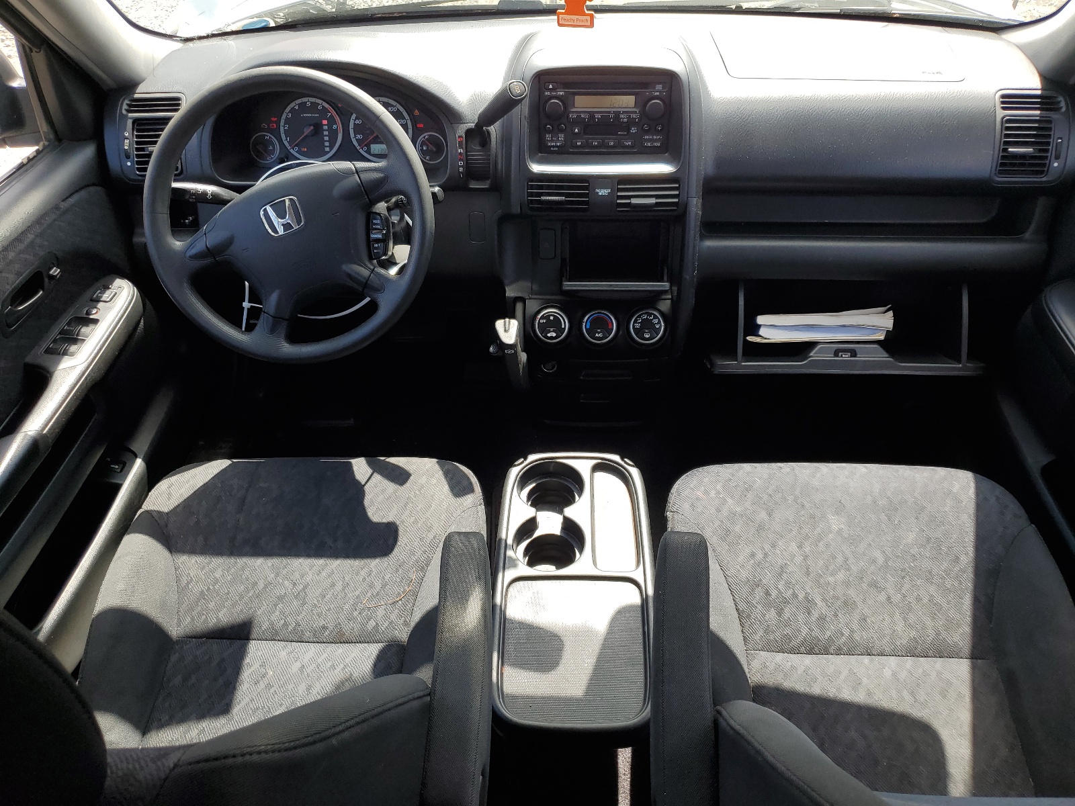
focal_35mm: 26
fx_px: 807
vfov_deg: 53.1
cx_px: 538
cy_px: 403
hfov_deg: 67.3
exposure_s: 1/500
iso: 50
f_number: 1.5
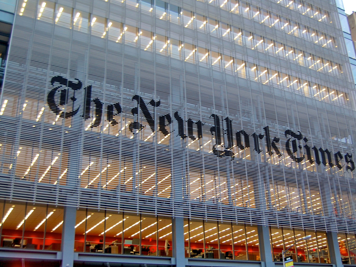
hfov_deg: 43.8
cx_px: 201
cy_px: 133
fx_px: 442
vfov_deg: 33.6
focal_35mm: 43
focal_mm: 26
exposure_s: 1/15
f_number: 4.2
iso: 200
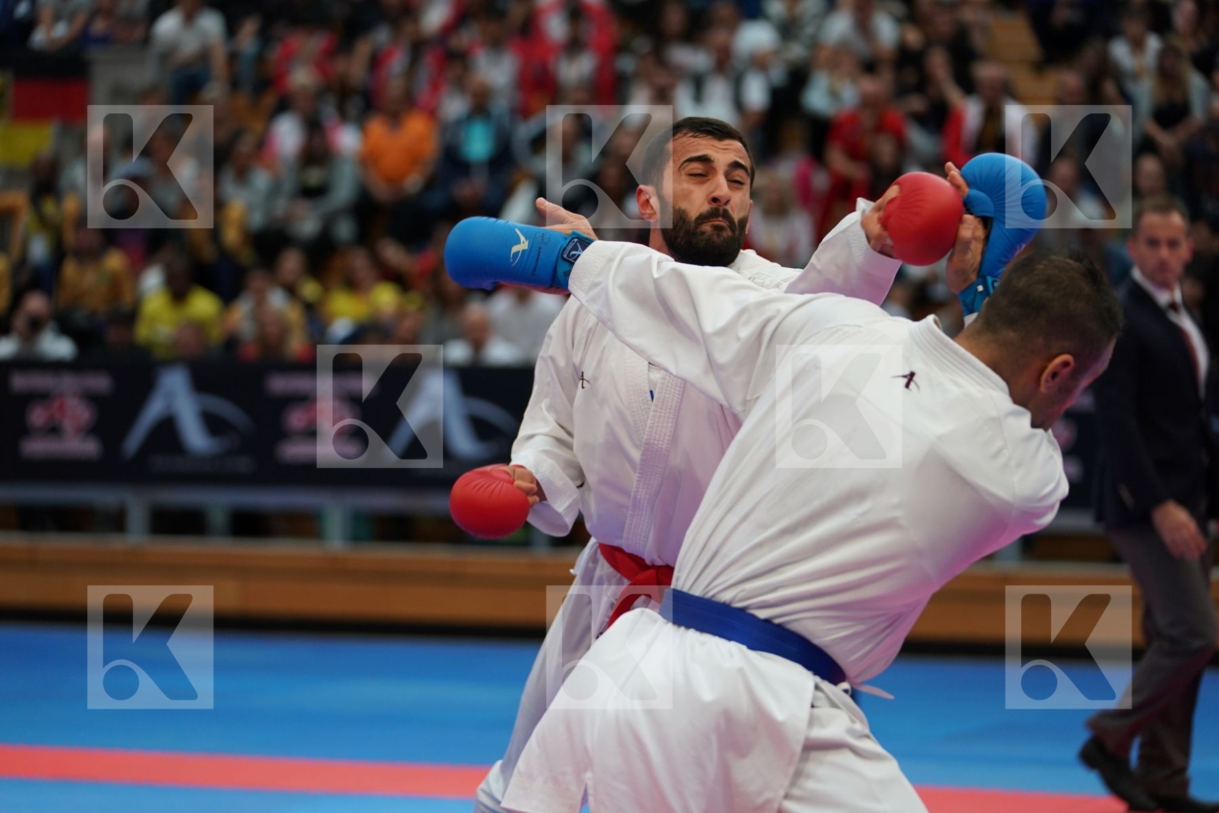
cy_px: 406
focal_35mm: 116
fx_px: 3928
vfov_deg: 11.8
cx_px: 610
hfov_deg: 17.6
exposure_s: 1/1000
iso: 1000
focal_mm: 116
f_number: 2.8
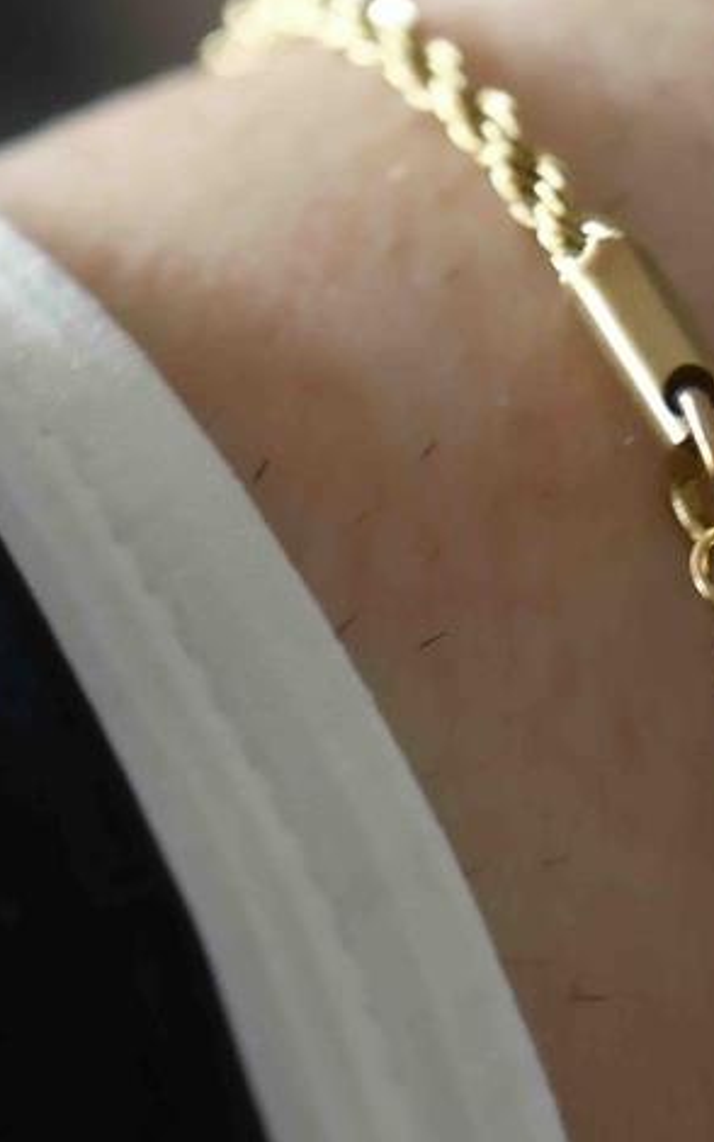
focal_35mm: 375
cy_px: 911
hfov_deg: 3.5
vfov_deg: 5.6
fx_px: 11668
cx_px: 789
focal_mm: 80
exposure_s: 1/30
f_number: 4
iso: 400
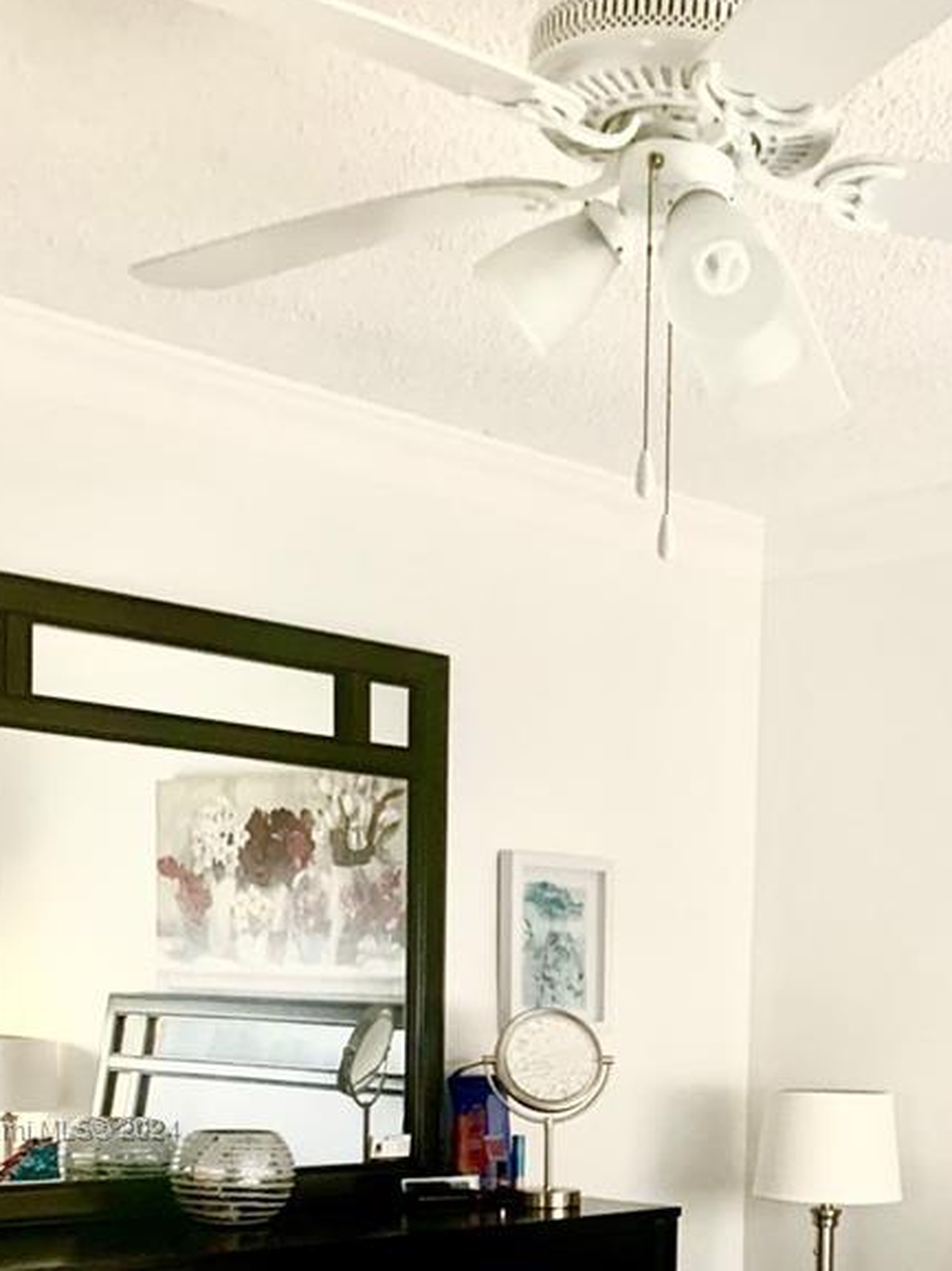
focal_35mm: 54
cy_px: 1130
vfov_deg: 33.8
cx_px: 765
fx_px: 1982
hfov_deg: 26.5
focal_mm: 4.25
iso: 320
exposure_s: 1/40
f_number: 1.8
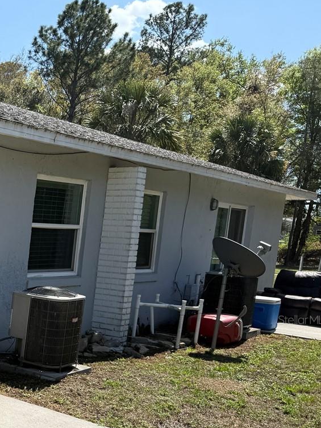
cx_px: -123
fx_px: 630
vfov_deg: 36.6
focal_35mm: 51
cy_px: 319
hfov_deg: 24.1
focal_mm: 6.76
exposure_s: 1/4405
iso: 80
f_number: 1.78
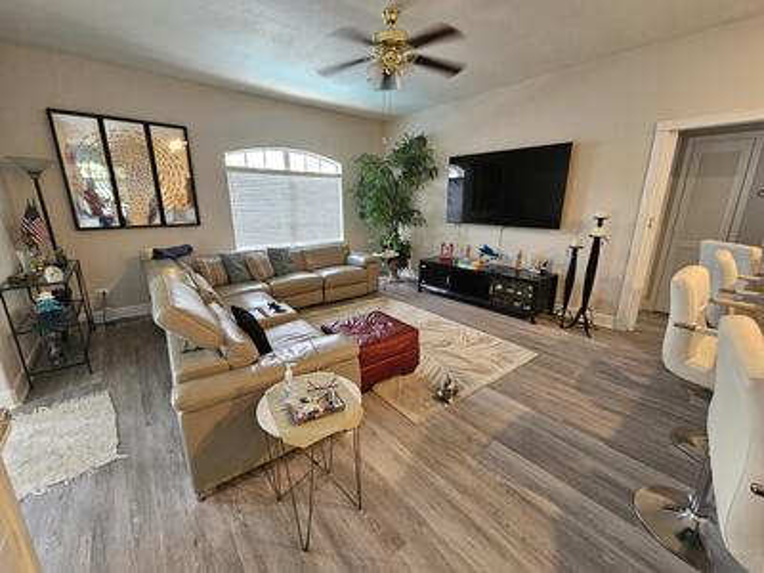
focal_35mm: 13
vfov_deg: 89.9
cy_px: 286
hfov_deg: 106.2
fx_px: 287
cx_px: 382
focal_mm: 2.2
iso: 320
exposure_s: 1/40
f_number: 2.2
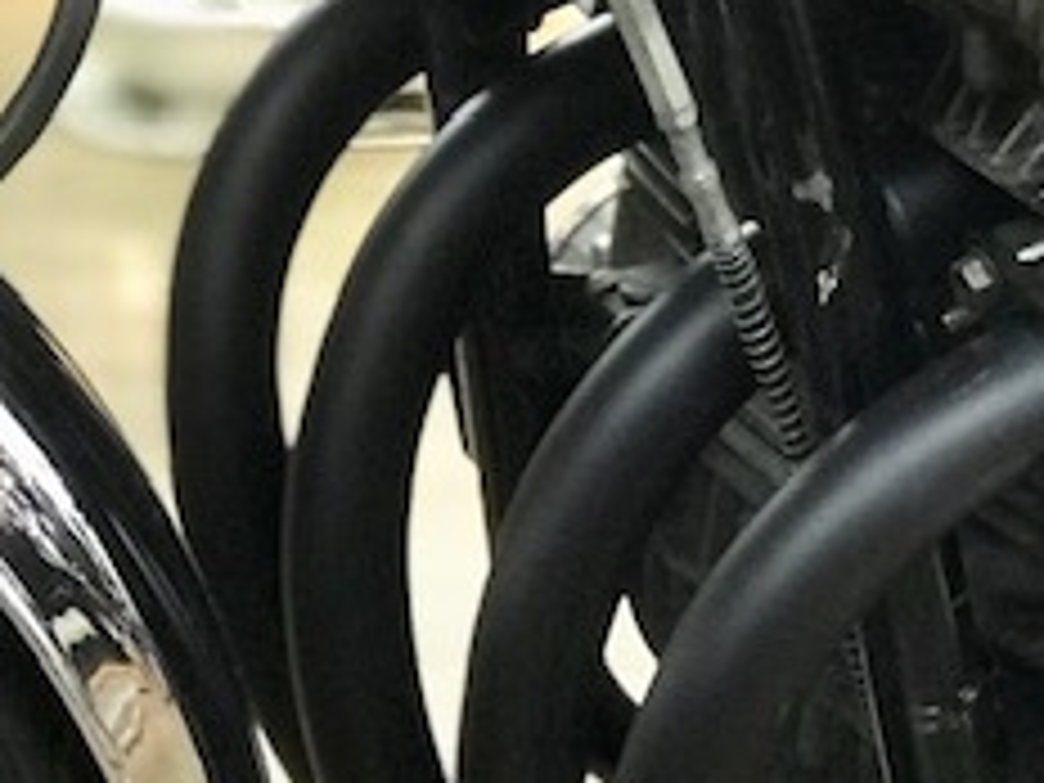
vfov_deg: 9.4
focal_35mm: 157
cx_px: 1044
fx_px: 4735
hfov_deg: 12.4
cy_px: 482
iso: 640
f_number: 2.8
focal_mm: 6.6
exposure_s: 1/60
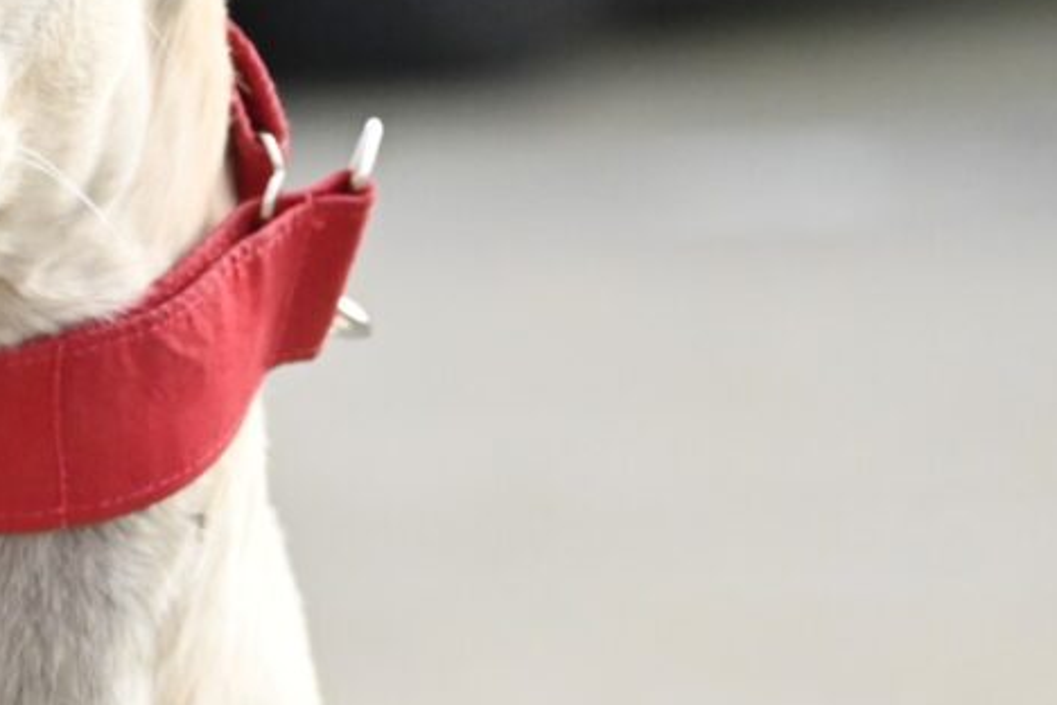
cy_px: 89
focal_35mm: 984
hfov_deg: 2.1
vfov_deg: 1.4
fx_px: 28889
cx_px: -50
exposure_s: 1/4000
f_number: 8
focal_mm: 300
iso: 4500
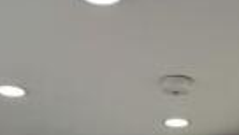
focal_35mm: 84
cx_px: 160
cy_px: 320
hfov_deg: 25.1
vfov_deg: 11.9
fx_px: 533
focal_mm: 6.76
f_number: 1.78
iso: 125
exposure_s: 1/100
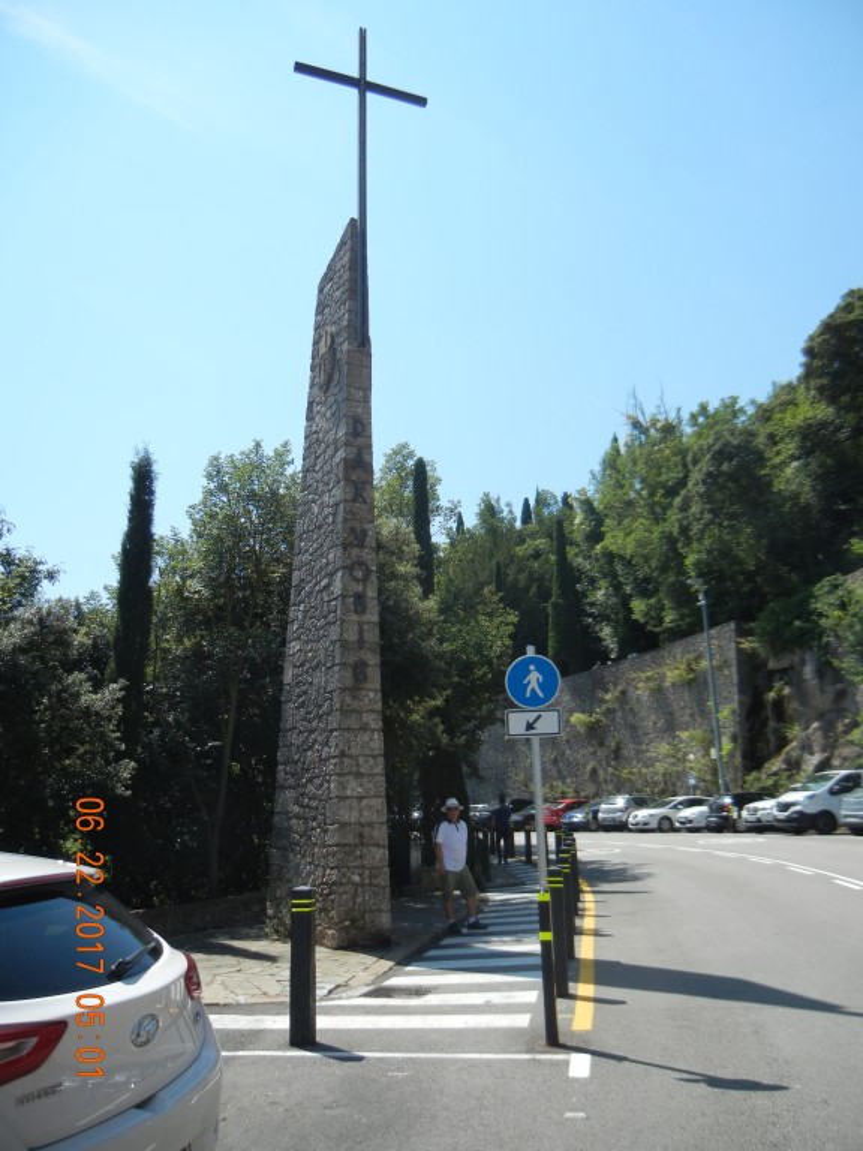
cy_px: 576
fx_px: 997
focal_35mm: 30
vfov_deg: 60.0
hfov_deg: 46.8
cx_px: 432
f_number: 7
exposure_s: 1/412
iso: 160
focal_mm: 5.4
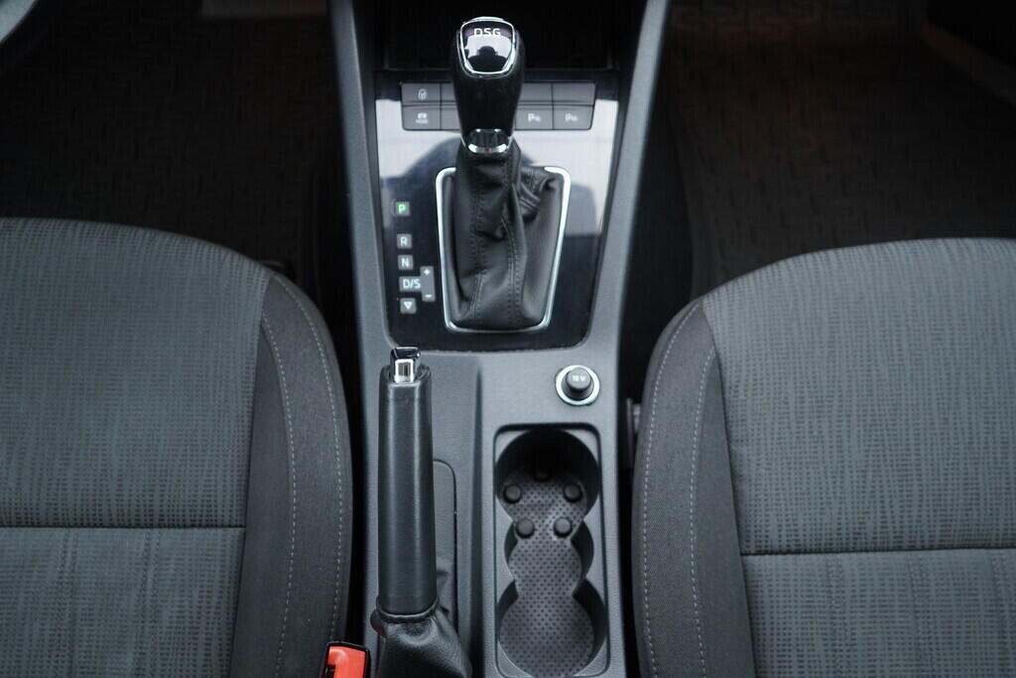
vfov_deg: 36.9
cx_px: 508
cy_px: 339
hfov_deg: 53.1
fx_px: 1016
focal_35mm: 36
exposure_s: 1/40
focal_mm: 24
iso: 400
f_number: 2.8
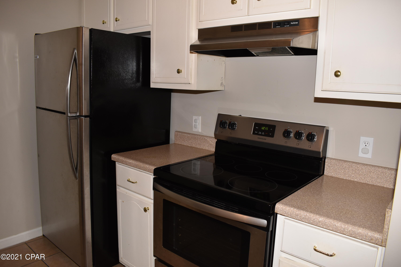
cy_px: 134
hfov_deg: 67.4
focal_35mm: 27
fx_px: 301
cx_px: 200
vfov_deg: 47.9
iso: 400
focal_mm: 18
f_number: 5.6
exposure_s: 1/60
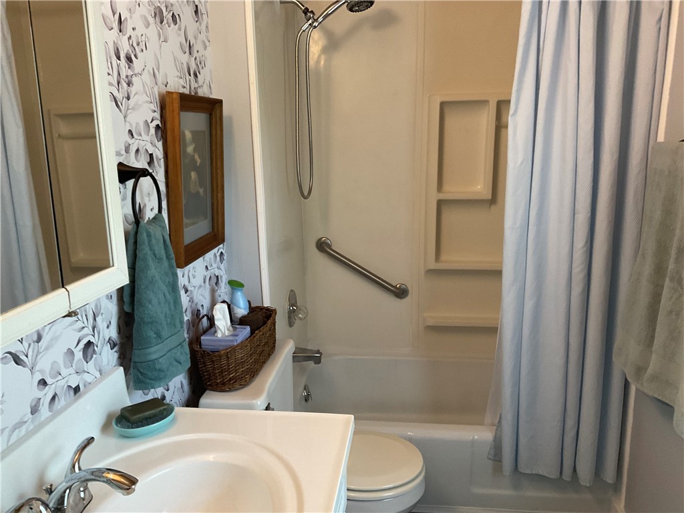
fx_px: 573
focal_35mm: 29
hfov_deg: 61.7
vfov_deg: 48.2
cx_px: 342
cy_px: 256
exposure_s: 1/60
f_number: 1.8
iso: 125
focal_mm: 3
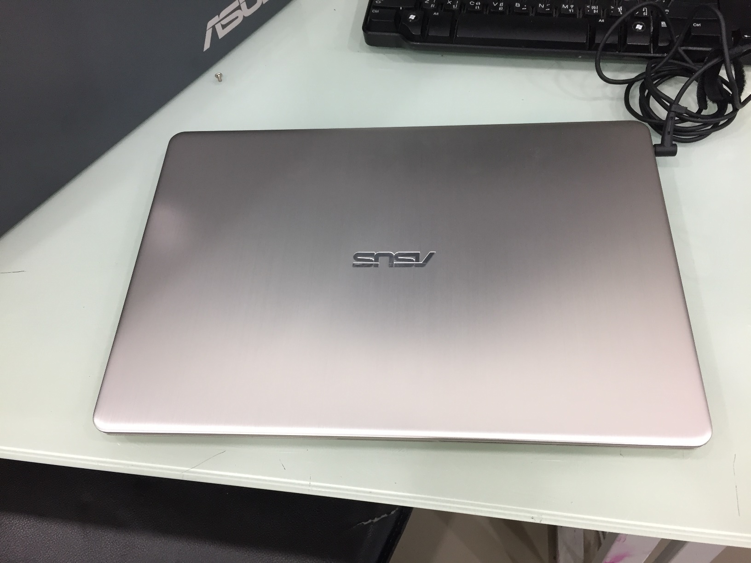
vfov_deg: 48.2
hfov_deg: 61.7
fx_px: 629
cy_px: 282
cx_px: 376
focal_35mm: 29
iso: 100
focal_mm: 4.15
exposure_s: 1/33
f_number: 2.2
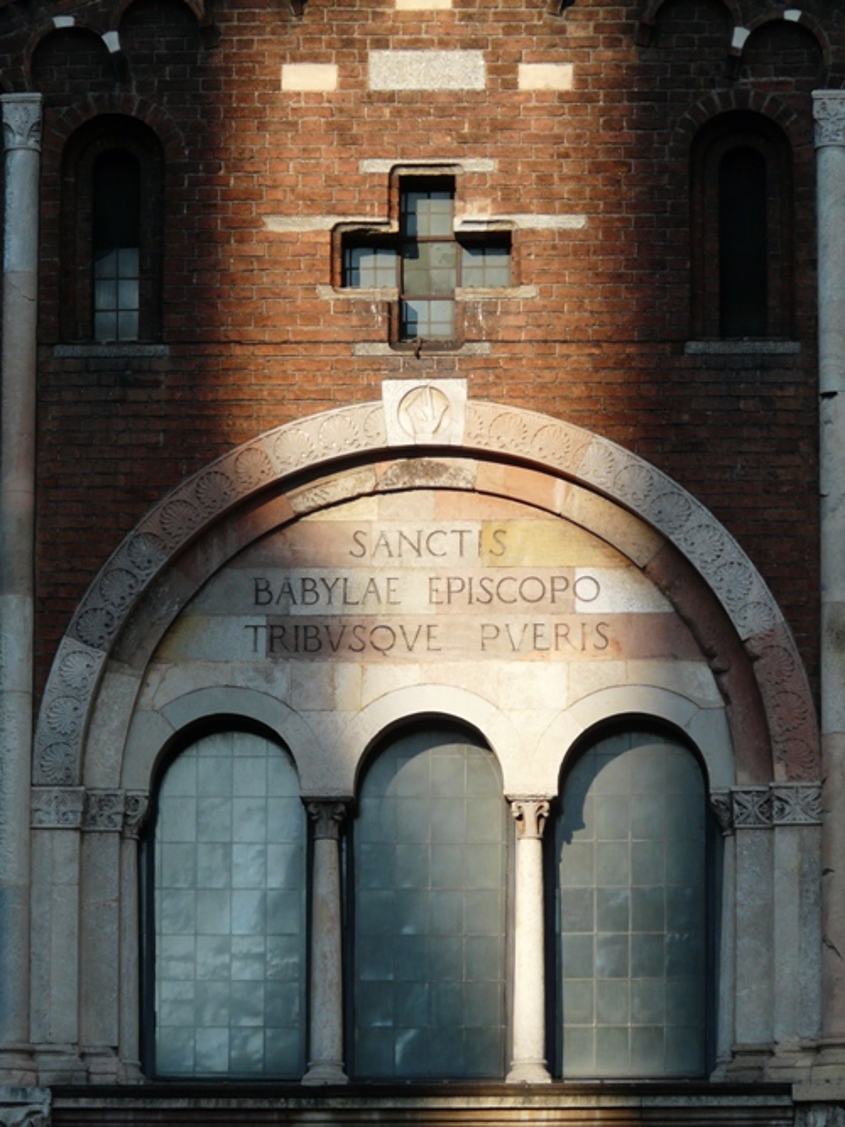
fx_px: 7944
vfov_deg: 8.1
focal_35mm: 244
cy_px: 564
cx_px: 422
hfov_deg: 6.1
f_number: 5.6
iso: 100
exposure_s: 1/250
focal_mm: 40
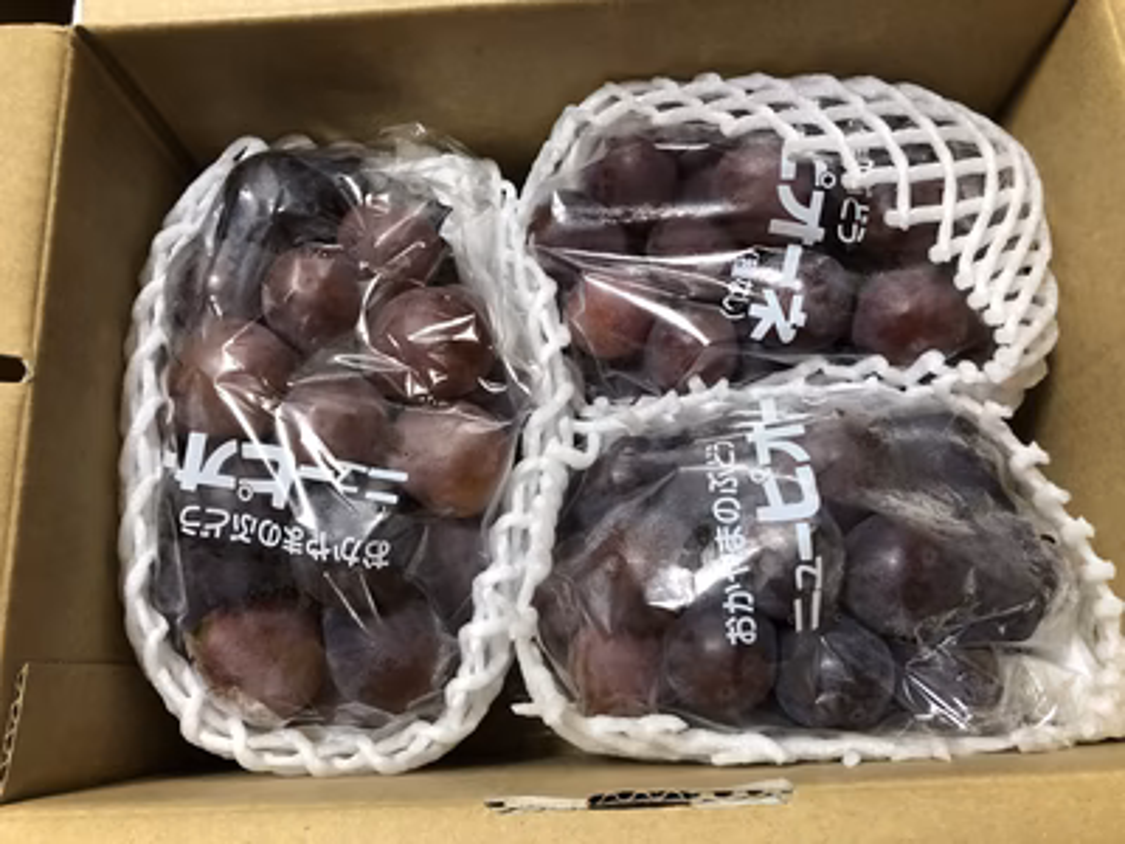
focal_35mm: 28
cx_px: 562
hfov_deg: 63.4
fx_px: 910
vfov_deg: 49.7
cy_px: 422
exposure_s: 1/17
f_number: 1.8
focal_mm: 3.99
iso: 50
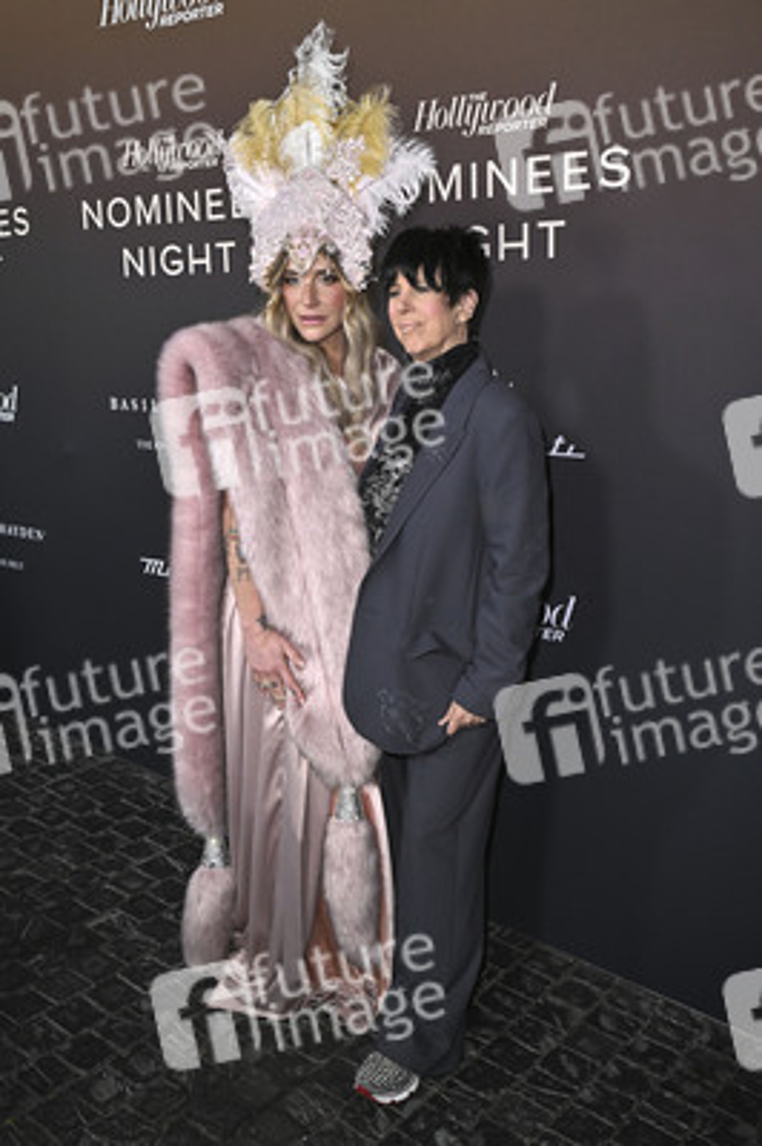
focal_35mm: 35
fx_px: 1113
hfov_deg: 37.8
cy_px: 573
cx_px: 381
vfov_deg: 54.5
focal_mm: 35
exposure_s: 1/320
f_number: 6.3
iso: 2000
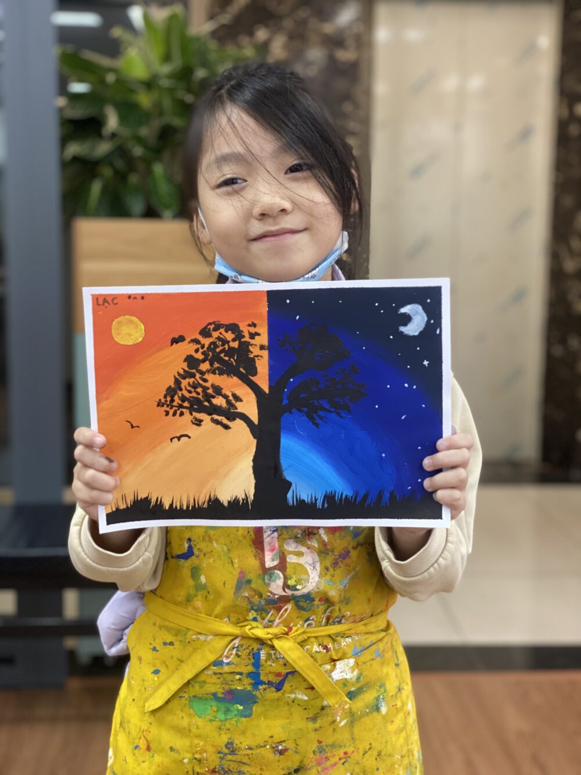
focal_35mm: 52
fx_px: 1164
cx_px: 290
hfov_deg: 28.0
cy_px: 388
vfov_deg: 36.8
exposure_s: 1/100
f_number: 2
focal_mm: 6
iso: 160
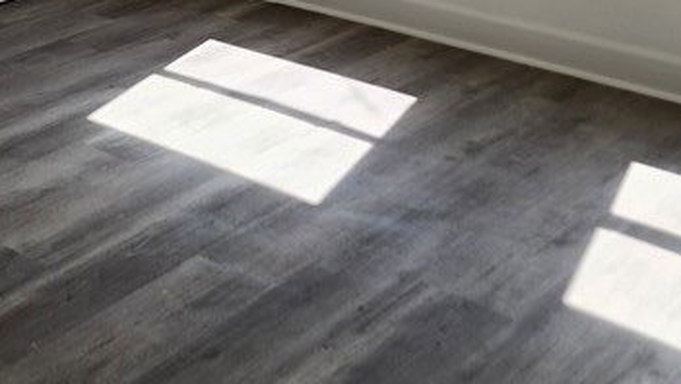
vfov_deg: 15.8
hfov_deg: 27.8
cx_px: 58
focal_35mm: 73
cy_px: -112
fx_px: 1319
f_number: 1.8
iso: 12
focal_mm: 6.4
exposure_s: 1/227
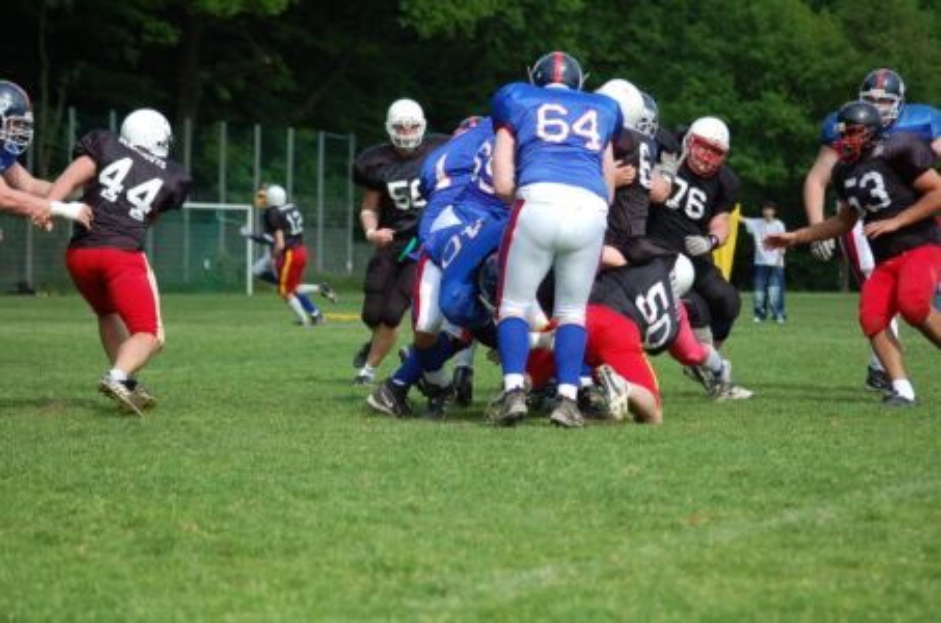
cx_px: 470
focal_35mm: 150
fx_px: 3913
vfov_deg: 9.1
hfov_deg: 13.7
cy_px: 312
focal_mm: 100
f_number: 4.2
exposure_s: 1/1000
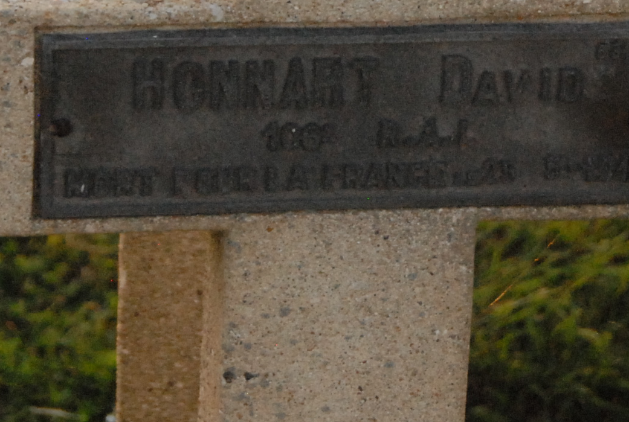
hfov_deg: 7.0
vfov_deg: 4.7
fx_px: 5113
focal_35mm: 292
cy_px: -13
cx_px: 500
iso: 1600
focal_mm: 70
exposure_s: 1/640
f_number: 7.1
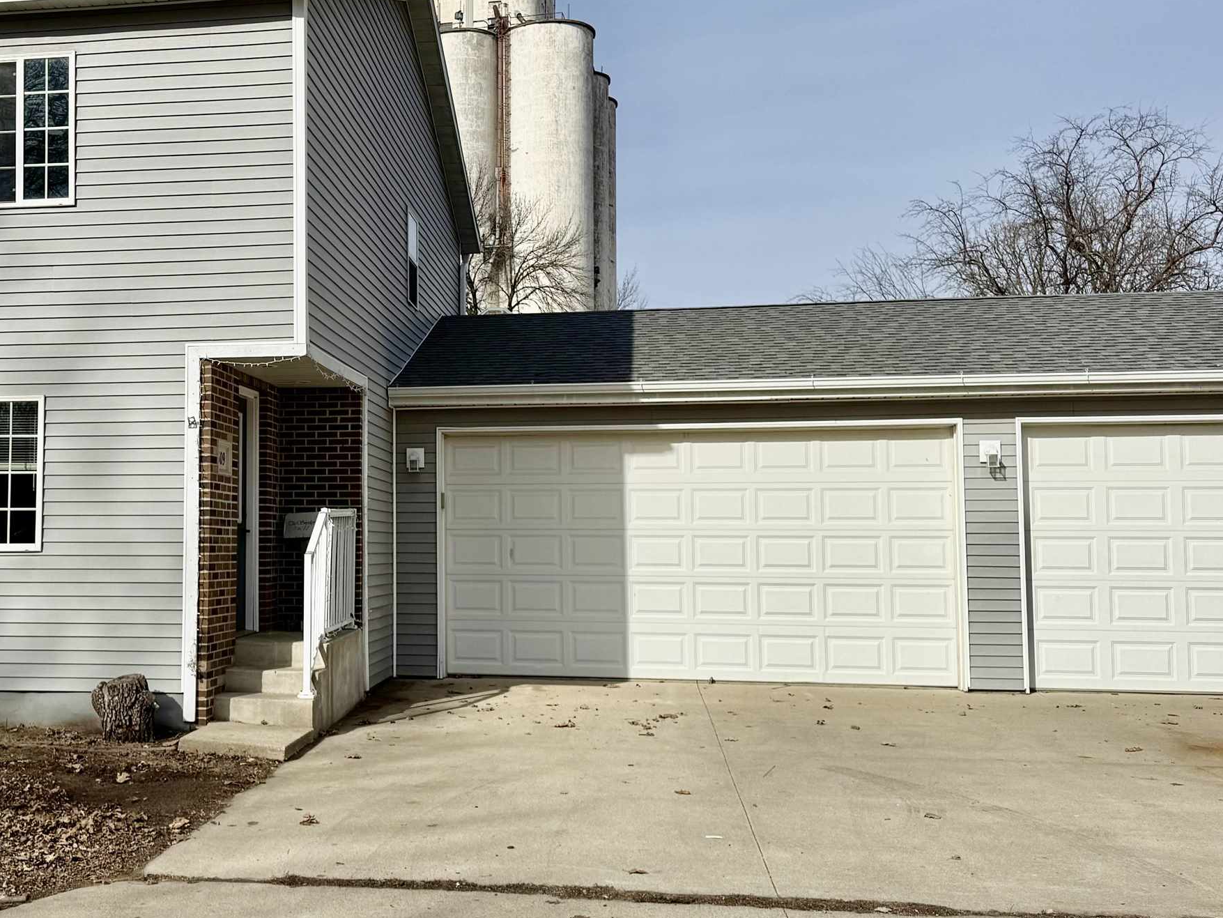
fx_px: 1484
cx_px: 355
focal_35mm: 42
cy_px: 441
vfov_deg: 34.4
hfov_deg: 43.8
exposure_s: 1/10309
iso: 80
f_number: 1.78
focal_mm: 6.76
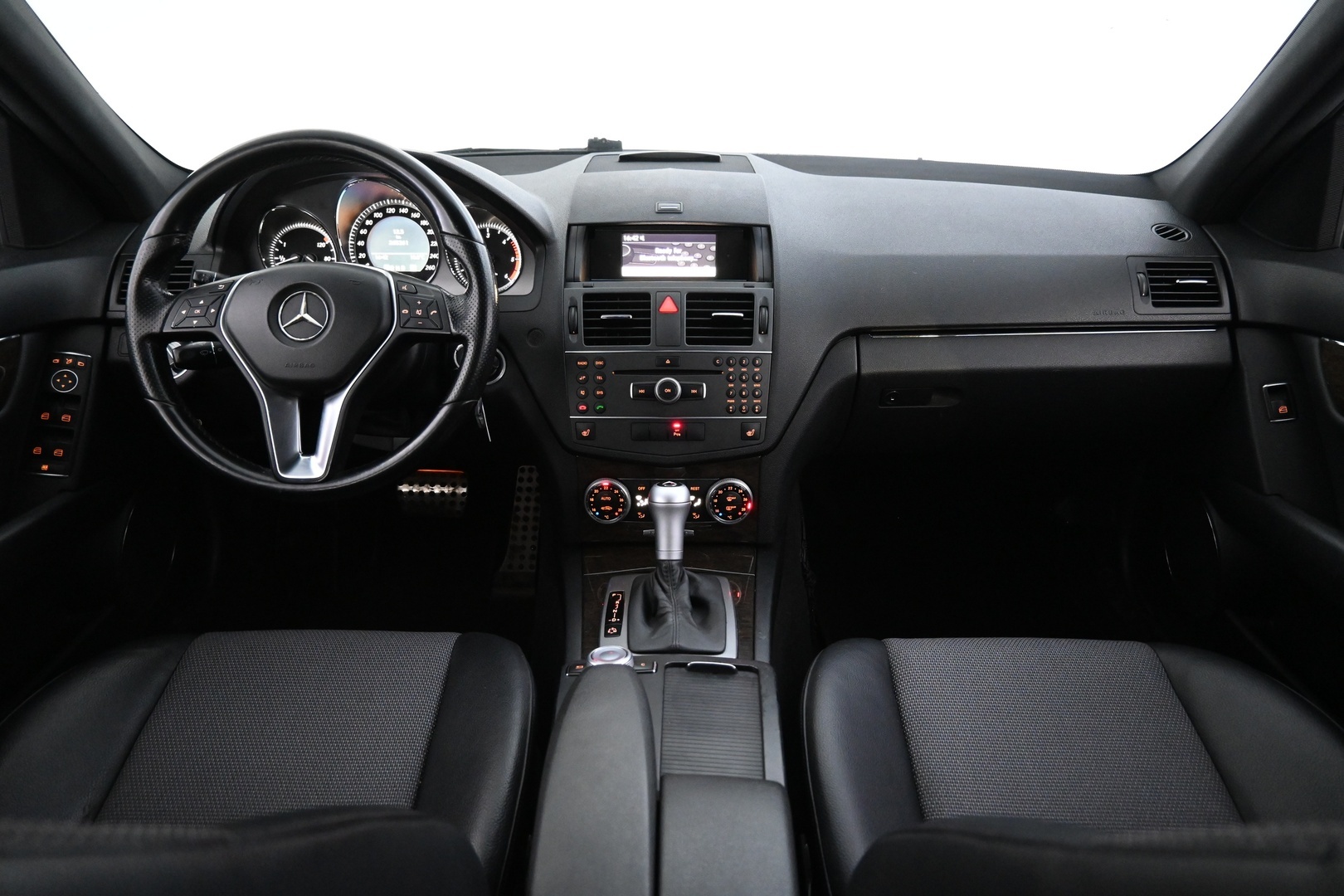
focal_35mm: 24
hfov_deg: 73.7
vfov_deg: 53.1
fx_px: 896
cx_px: 672
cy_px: 448
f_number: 3.5
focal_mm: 16
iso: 3600
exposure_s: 1/25
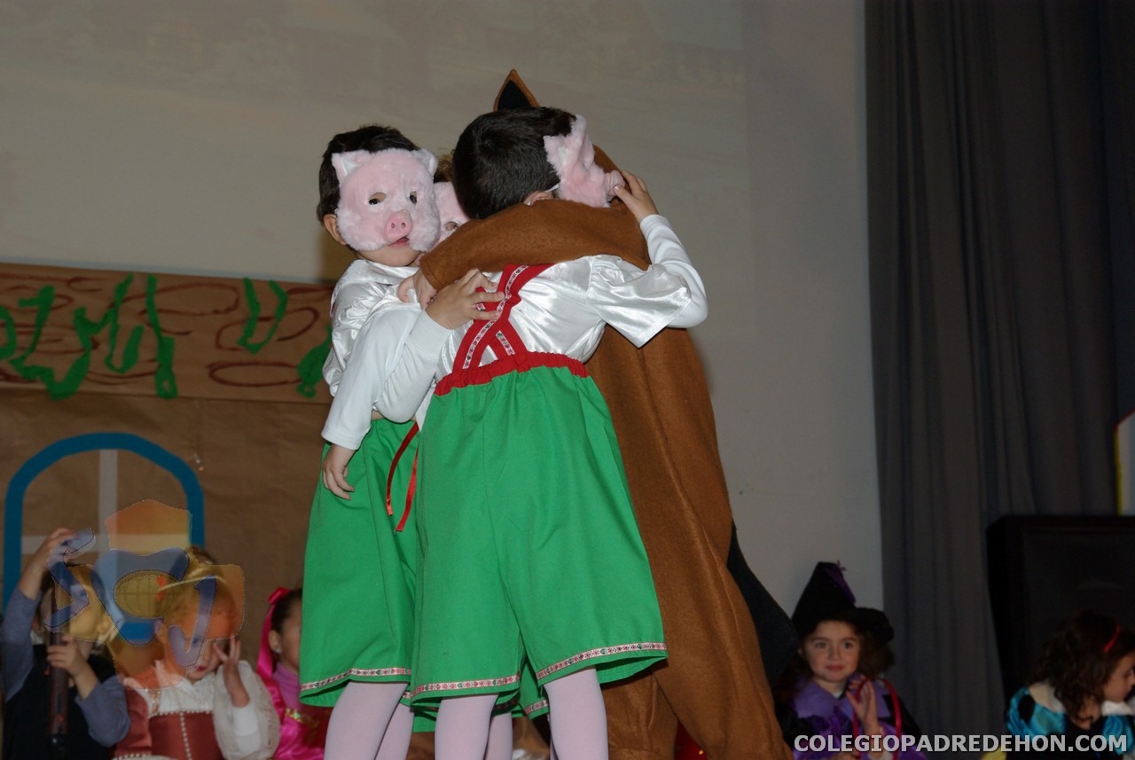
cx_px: 568
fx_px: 2131
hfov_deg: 29.8
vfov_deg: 20.2
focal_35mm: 68
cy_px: 380
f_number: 6.7
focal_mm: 45
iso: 400
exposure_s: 1/60
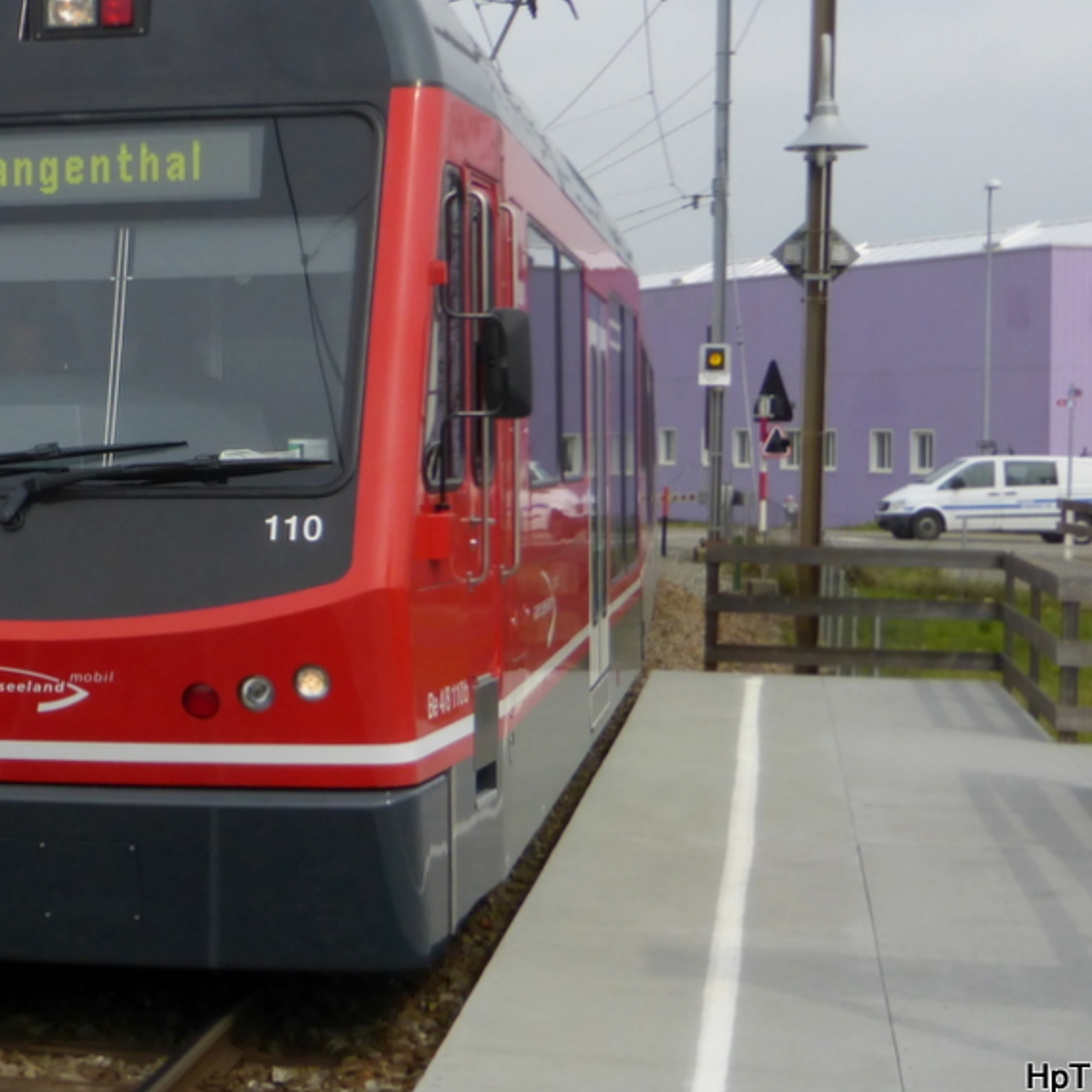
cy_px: 417
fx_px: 1713
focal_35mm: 48
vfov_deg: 35.2
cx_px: 180
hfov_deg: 34.0
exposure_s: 1/1000
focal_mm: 5.4
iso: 100
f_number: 4
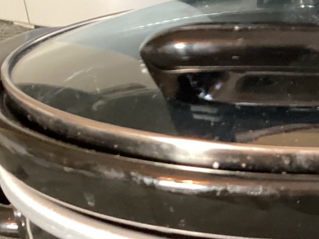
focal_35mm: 90
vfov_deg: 15.7
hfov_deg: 20.4
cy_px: 295
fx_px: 830
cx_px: 378
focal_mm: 3.3
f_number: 2.4
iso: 500
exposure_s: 1/30
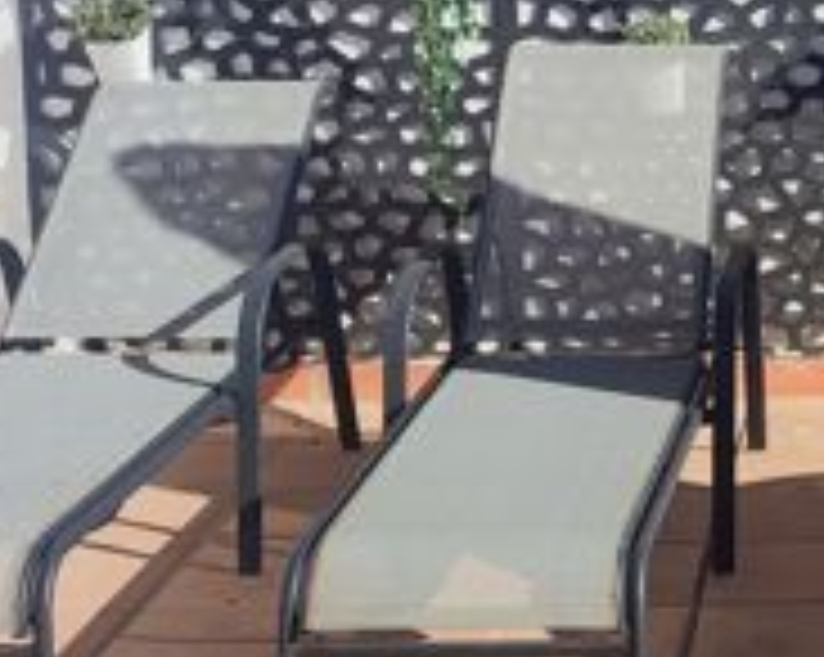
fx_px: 2290
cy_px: 162
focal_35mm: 94
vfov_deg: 16.3
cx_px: 1195
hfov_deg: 18.4
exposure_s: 1/1014
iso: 50
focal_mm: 6.04
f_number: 1.9
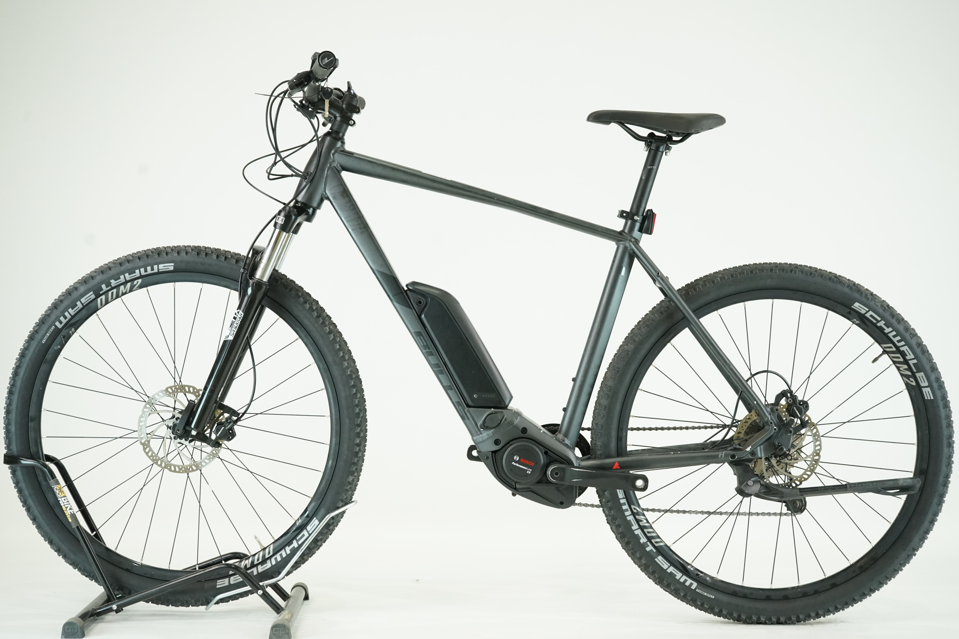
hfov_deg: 36.2
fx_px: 1465
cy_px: 320
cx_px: 480
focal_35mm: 55
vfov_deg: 24.6
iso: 2500
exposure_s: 1/200
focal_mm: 55
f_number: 6.3
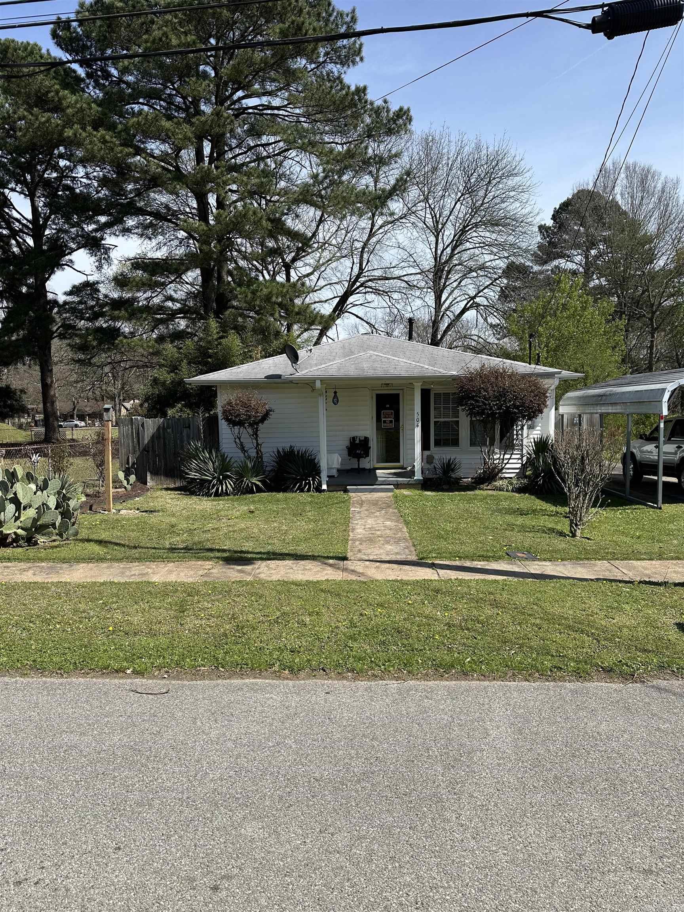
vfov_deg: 71.6
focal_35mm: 24
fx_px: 632
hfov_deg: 56.8
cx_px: 342
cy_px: 456
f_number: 1.78
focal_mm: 6.86
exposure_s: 1/3861
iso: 80
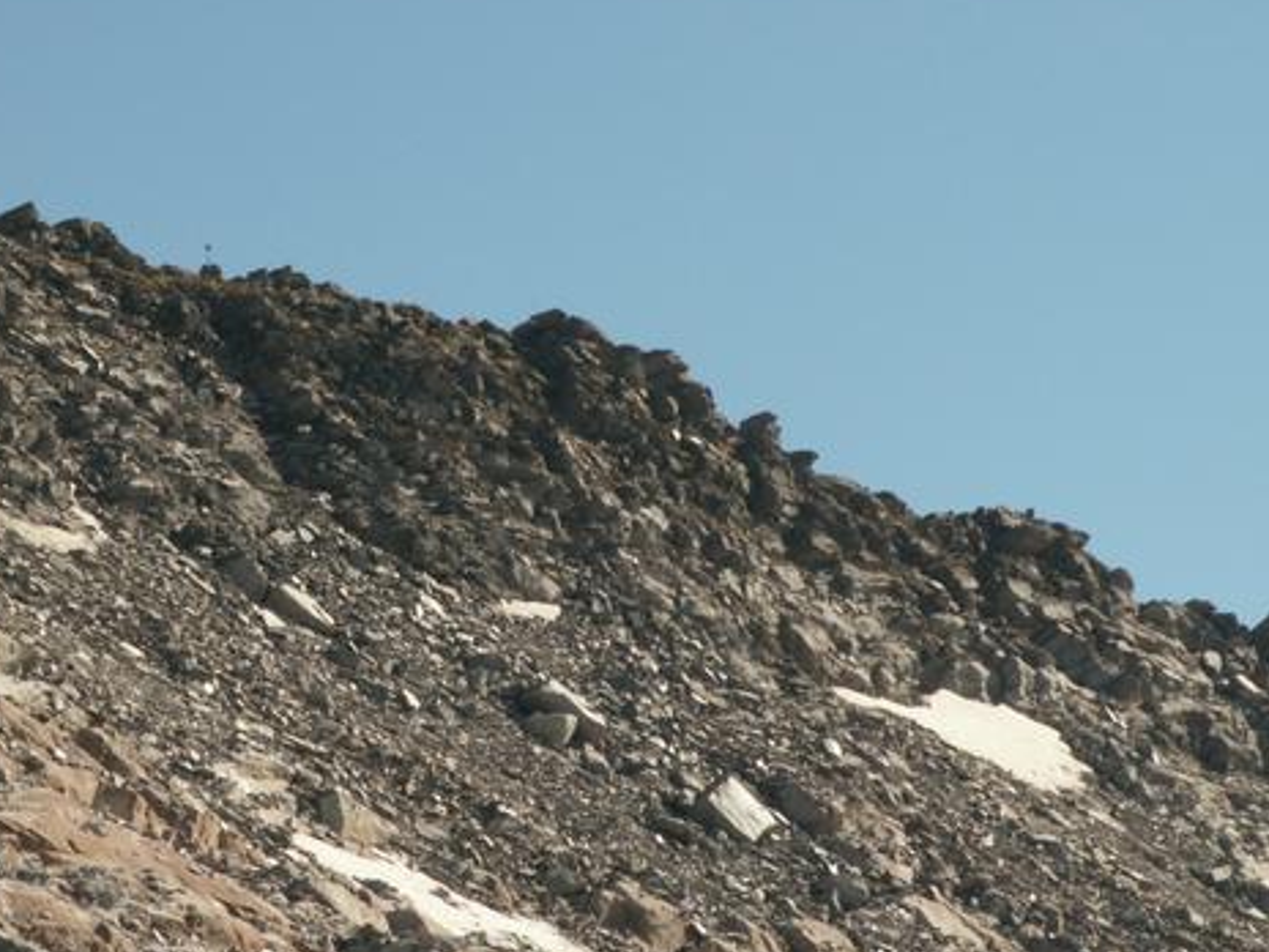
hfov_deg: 9.2
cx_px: 399
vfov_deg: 6.9
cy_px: 484
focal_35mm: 214
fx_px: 7845
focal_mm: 25.31
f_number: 8
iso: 50
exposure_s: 1/160
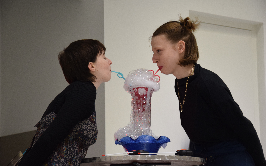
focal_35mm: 108
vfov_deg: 12.1
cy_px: 86
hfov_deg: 19.3
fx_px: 783
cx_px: 133
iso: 1000
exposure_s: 1/60
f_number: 5.3
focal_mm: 70
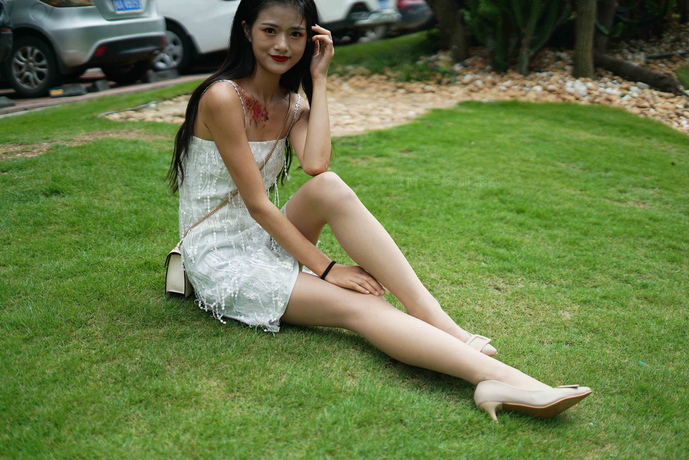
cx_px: 344
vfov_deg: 27.0
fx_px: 957
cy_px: 230
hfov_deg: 39.6
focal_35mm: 50
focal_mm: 50
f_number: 2
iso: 200
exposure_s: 1/6400
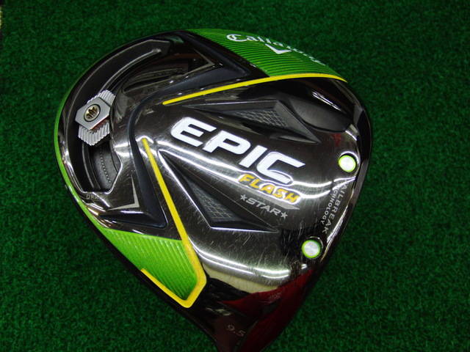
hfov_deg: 50.1
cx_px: 235
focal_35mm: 37
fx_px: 502
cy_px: 176
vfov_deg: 38.7
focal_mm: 6.42
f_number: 3.6
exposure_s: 1/80
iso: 320
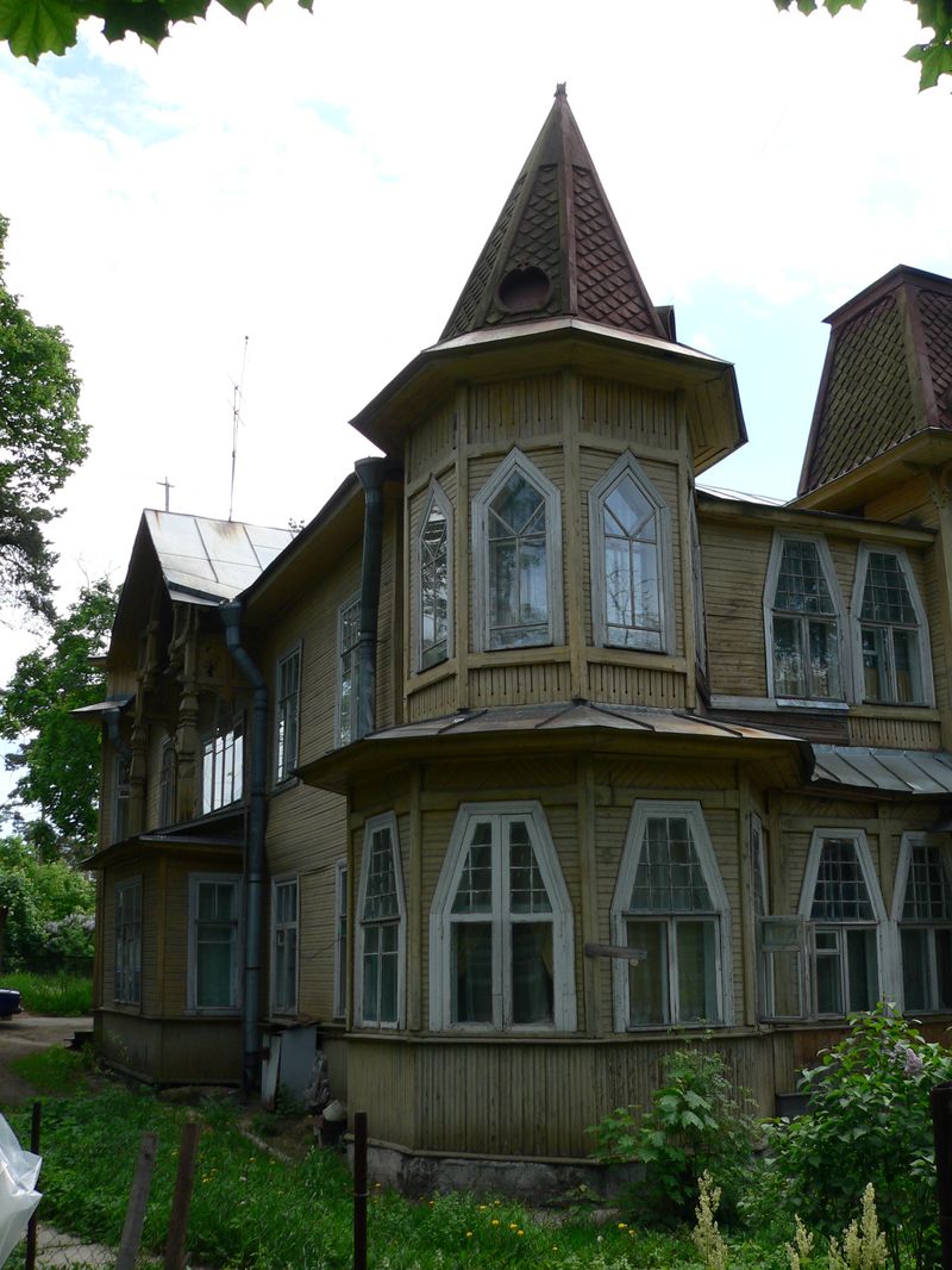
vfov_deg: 51.3
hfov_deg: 39.7
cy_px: 635
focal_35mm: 36
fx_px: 1320
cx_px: 476
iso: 80
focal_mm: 6
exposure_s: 1/250
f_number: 4
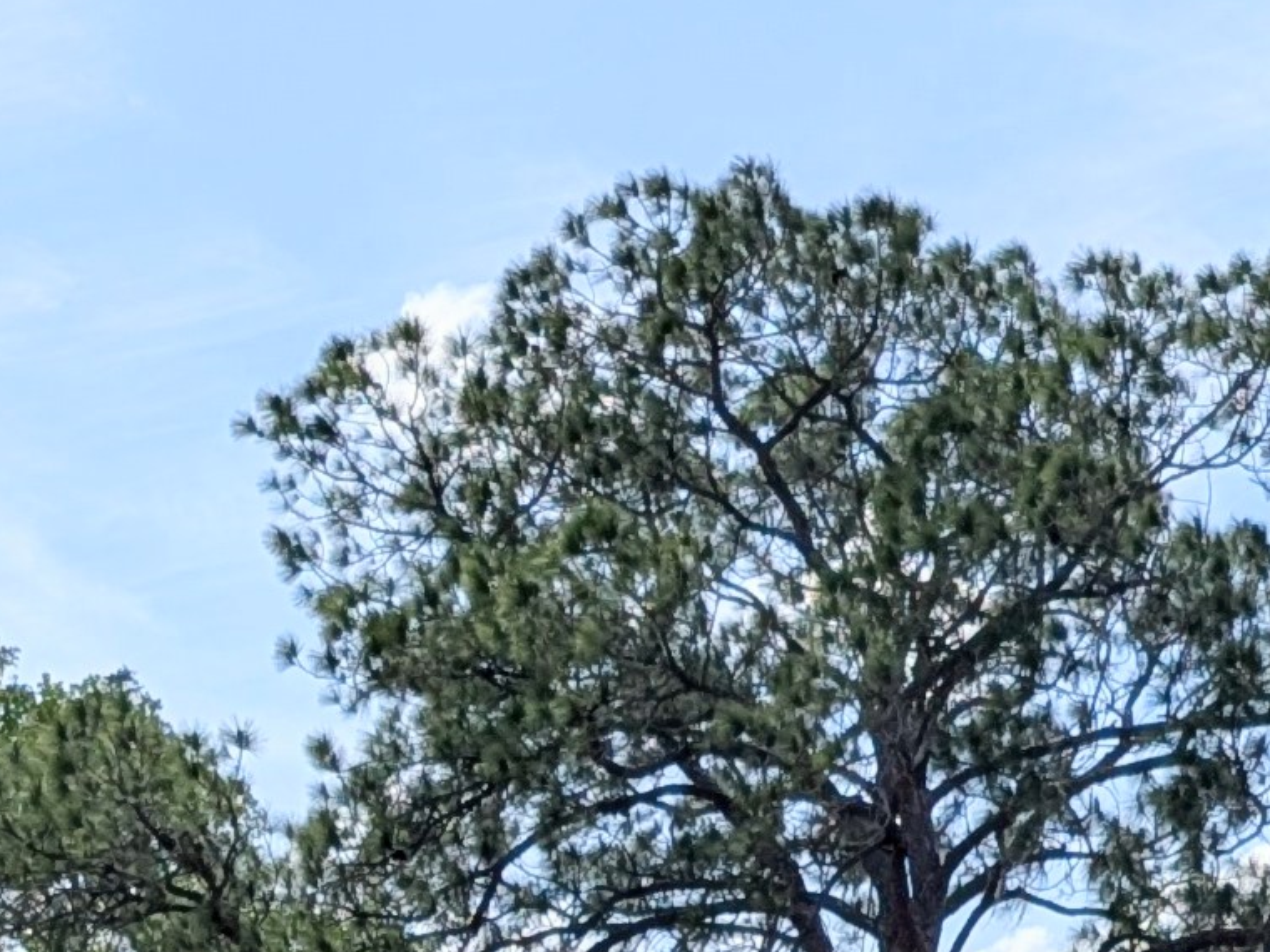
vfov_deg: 10.0
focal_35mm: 129
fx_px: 4733
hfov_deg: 15.3
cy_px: 2333
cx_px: 777
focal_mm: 6.9
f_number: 1.68
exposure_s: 1/1689
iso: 21
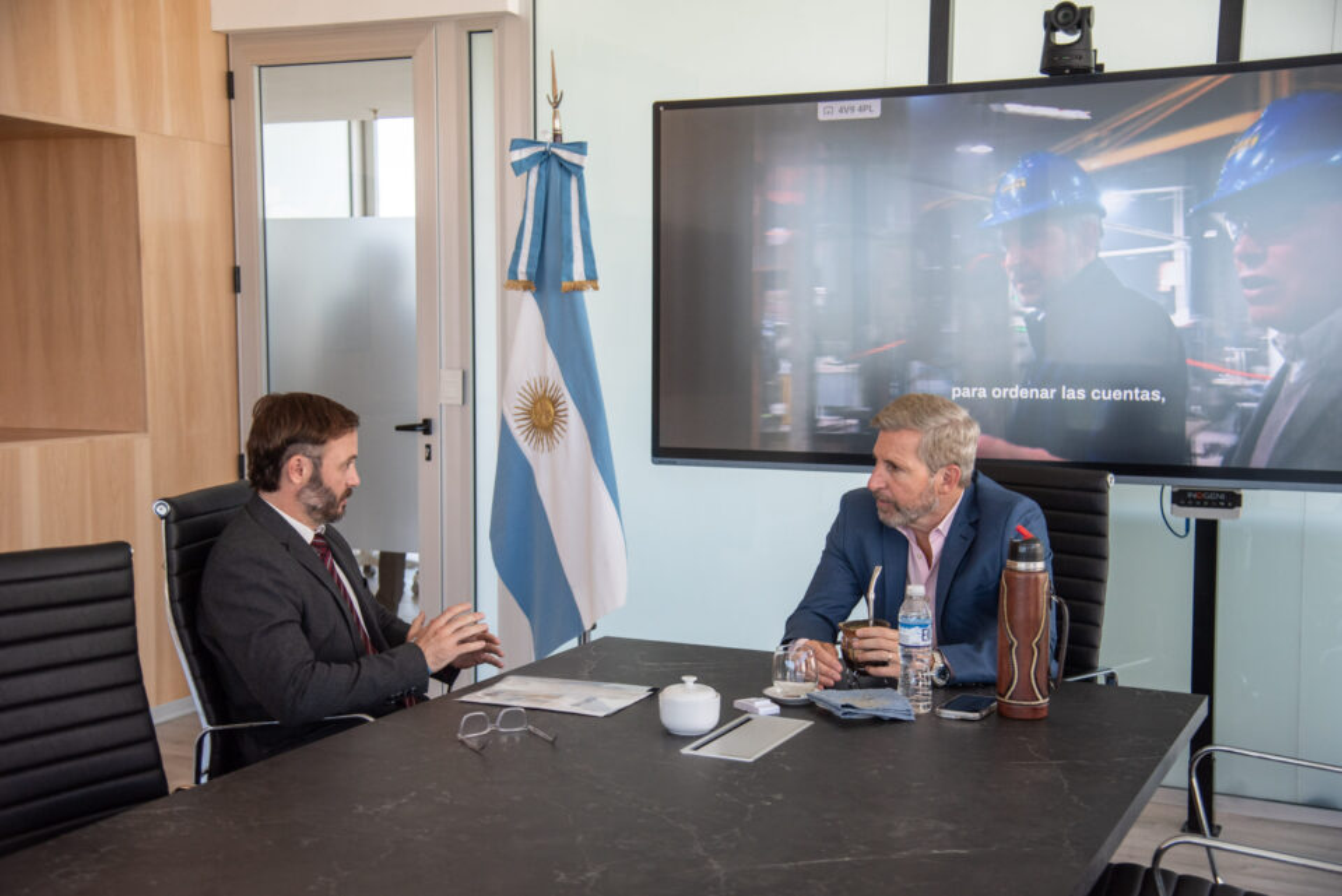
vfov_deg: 29.3
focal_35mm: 46
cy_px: 448
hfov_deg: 42.7
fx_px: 1715
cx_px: 671
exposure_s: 1/800
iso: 500
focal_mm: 46
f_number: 4
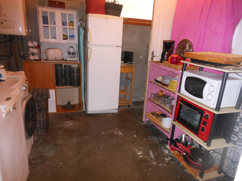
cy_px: 90
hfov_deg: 69.4
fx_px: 175
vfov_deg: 54.9
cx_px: 121
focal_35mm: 25
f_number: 3.2
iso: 400
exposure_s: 1/25
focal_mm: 4.5
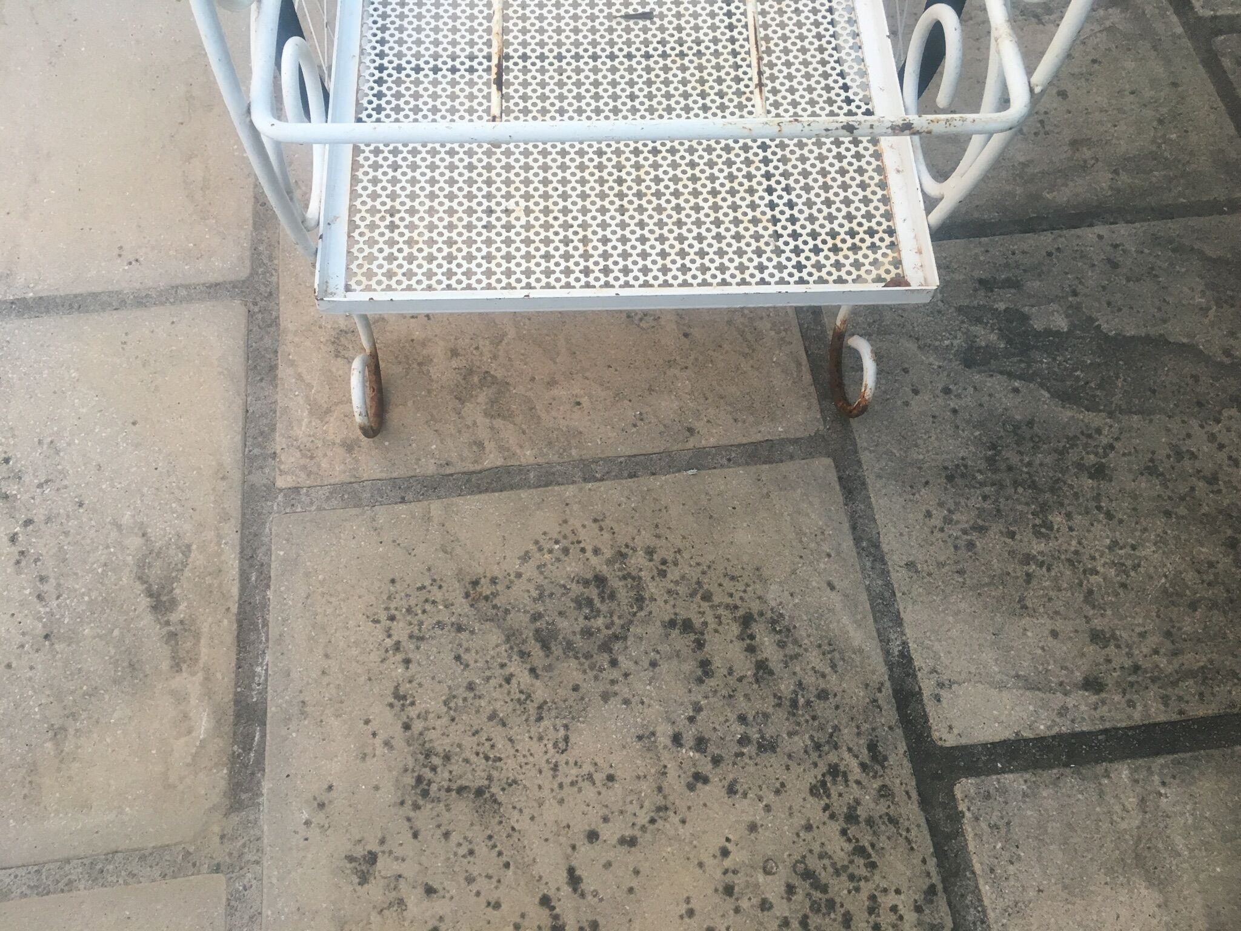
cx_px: 620
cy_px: 466
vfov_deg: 48.2
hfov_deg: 61.7
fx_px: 1040
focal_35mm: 29
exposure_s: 1/33
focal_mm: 4.15
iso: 40
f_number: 2.2
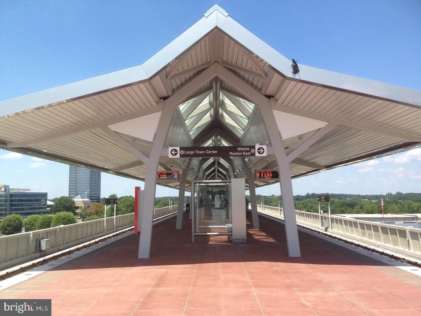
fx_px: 401
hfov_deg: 55.4
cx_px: 210
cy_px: 158
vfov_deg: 42.9
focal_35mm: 33
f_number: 2.4
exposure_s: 1/1106
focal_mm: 4.12
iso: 50
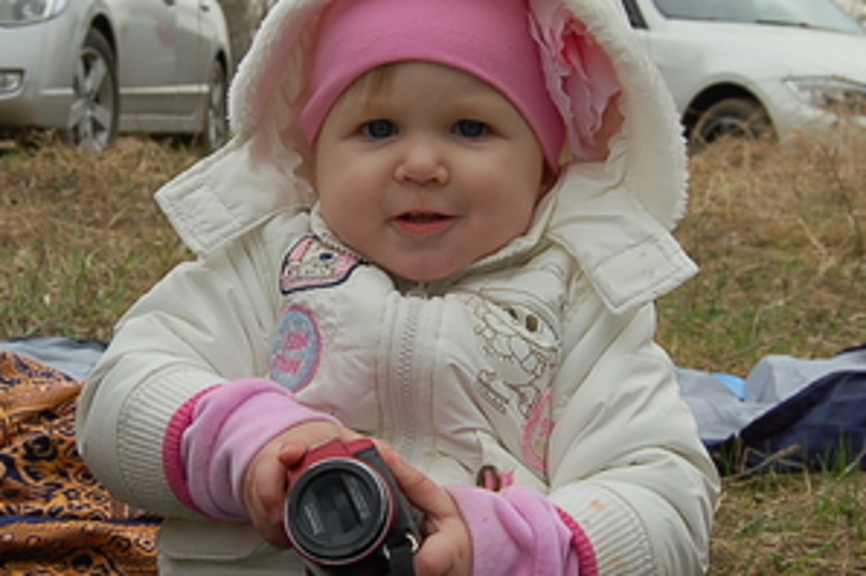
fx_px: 1994
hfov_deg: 24.5
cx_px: 404
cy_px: 209
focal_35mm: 83
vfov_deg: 16.4
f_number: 8
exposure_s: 1/250
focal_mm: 30
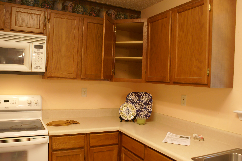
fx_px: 202
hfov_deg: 61.9
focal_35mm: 30
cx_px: 121
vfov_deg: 43.6
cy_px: 80
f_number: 4
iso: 400
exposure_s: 1/25
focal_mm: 20
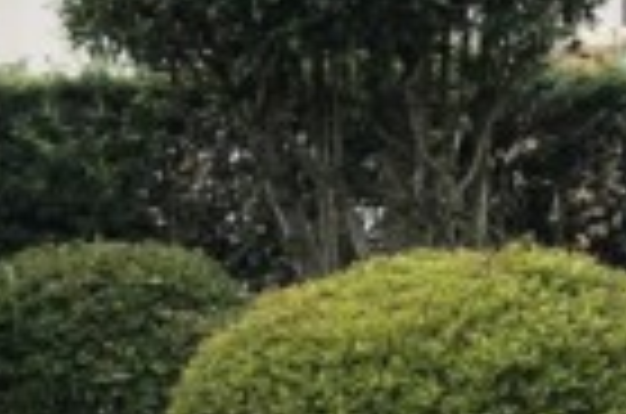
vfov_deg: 8.1
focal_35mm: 168
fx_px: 2915
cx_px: 761
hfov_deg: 12.0
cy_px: 356
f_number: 1.8
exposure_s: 1/220
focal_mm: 3.99
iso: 20
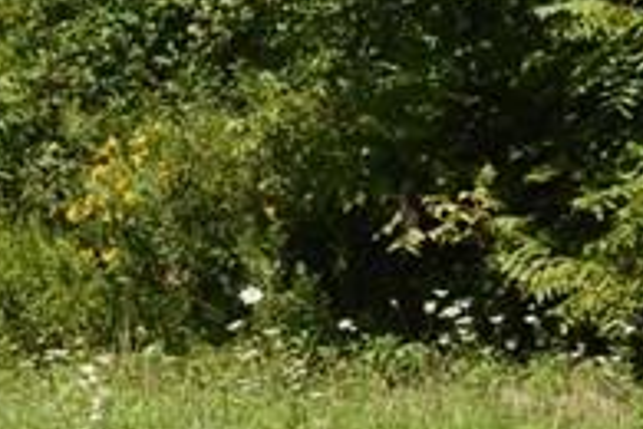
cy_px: 383
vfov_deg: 5.9
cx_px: -1110
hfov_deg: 7.9
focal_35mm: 234
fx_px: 4179
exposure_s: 1/200
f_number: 7.1
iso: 100
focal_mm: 28
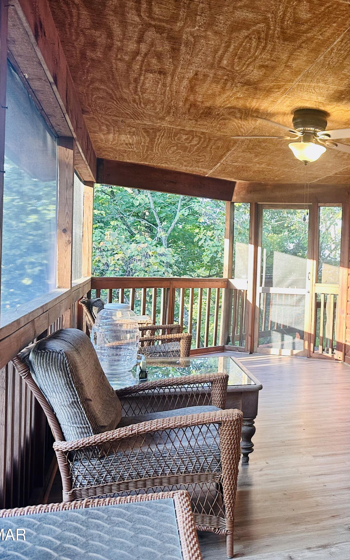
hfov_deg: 34.3
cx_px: 342
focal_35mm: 34
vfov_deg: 56.7
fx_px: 519
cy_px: 280
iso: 160
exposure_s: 1/121
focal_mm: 6.86
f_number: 1.78
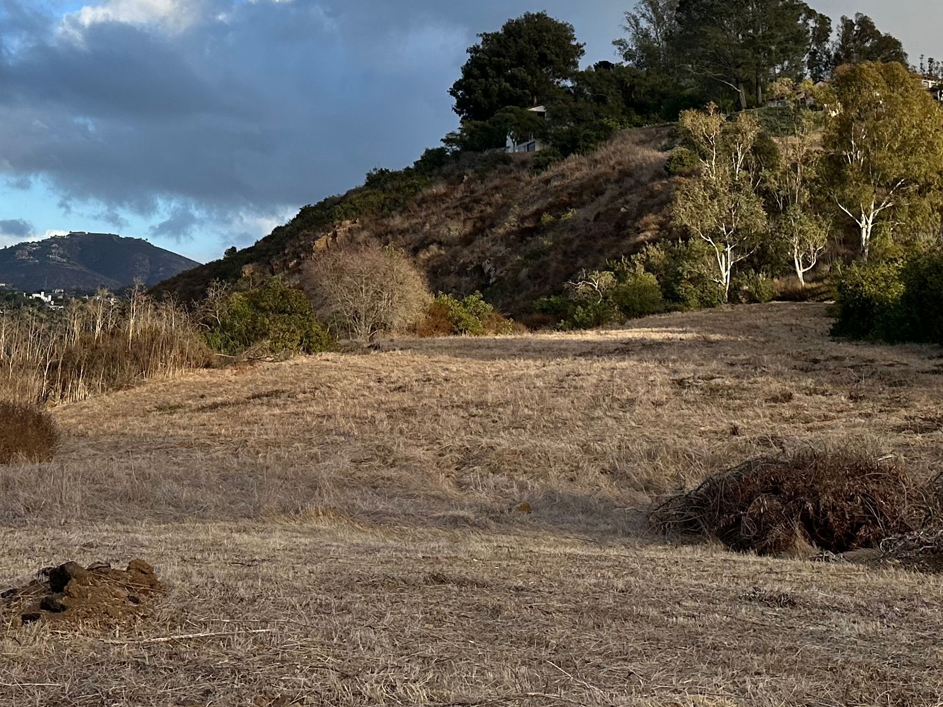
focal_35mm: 57
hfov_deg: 33.5
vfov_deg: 24.1
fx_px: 1553
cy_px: -61
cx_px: 324
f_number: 1.78
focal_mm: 6.86
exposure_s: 1/3597
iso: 80
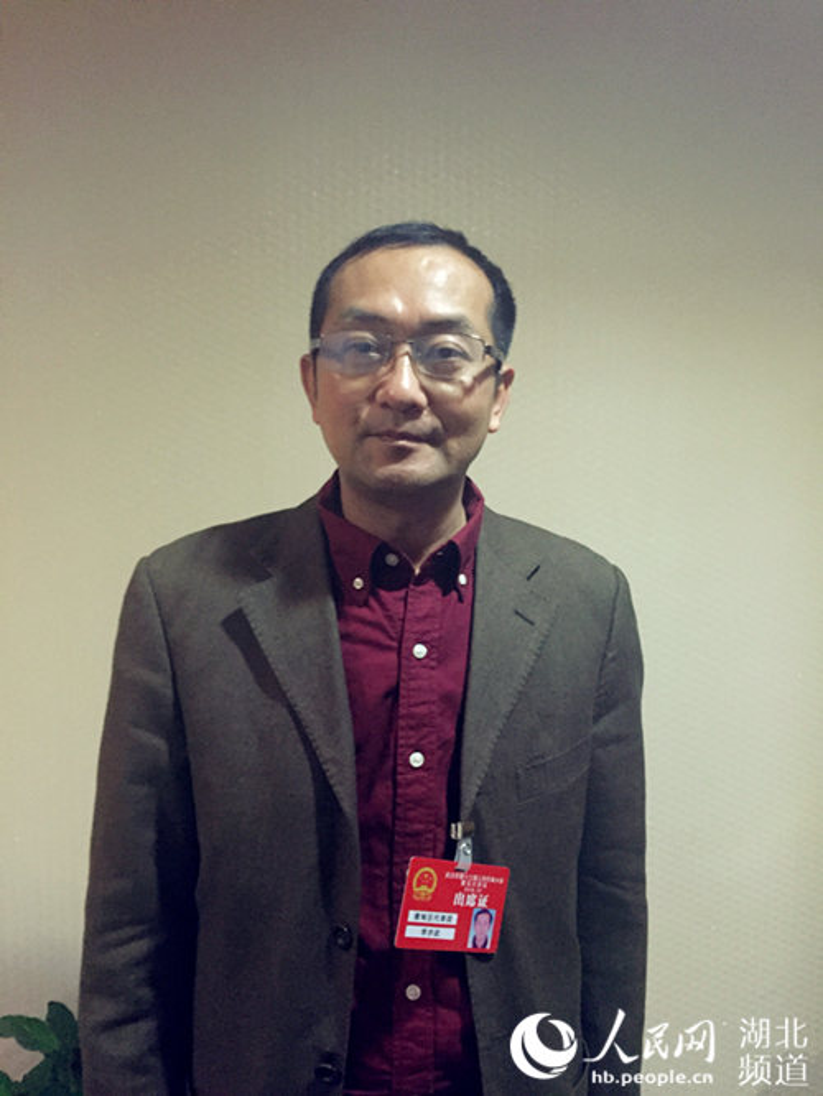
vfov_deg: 61.6
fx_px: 919
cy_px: 548
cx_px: 412
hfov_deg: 48.3
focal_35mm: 29
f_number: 2.2
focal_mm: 4.15
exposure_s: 1/17
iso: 1000
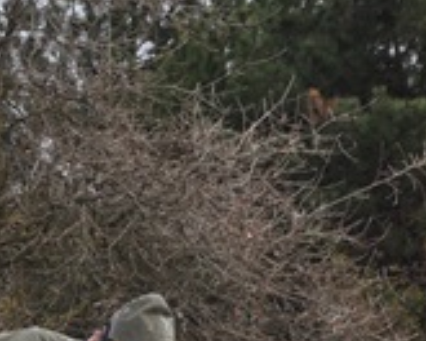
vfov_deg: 8.2
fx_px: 2332
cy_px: 497
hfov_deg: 10.3
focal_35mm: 185
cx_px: -62
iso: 200
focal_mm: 34
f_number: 9
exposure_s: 1/200
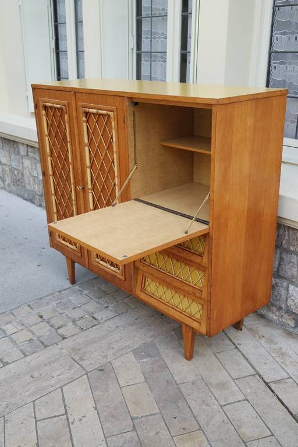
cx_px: 149
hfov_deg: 36.9
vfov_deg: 53.1
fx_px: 447
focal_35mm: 36
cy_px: 224
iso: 100
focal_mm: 24
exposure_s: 1/100
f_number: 4
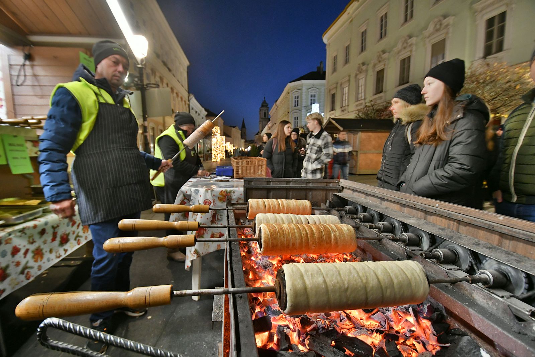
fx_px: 223
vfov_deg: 77.3
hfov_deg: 100.4
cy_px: 178
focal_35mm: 15
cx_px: 268
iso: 5000
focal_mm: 10
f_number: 4
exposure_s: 1/60
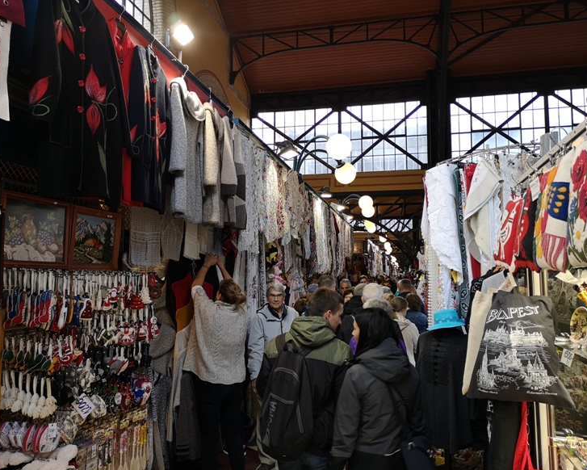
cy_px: 229
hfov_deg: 60.4
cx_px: 286
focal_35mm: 29
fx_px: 504
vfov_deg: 50.0
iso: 80
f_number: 1.8
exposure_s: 1/50
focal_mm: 3.95
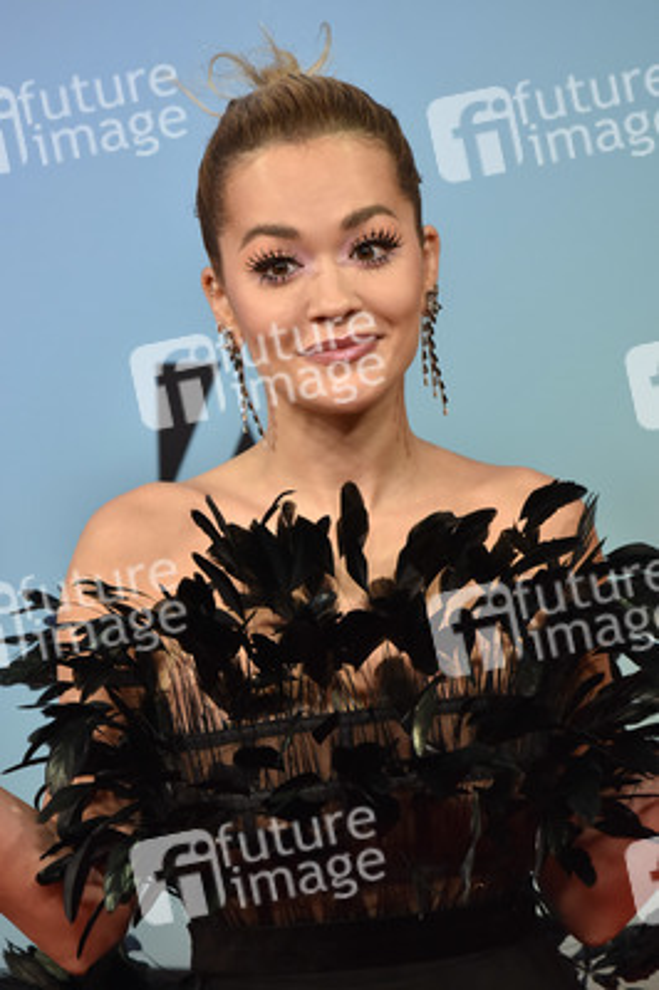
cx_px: 330
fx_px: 5501
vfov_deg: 10.3
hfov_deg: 6.9
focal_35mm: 200
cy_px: 495
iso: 2000
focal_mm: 200
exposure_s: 1/200
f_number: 5.6
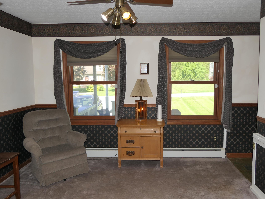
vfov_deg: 49.7
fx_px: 214
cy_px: 95
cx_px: 148
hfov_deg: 63.2
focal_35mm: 28
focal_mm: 8.8
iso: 125
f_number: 3.2
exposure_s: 1/125
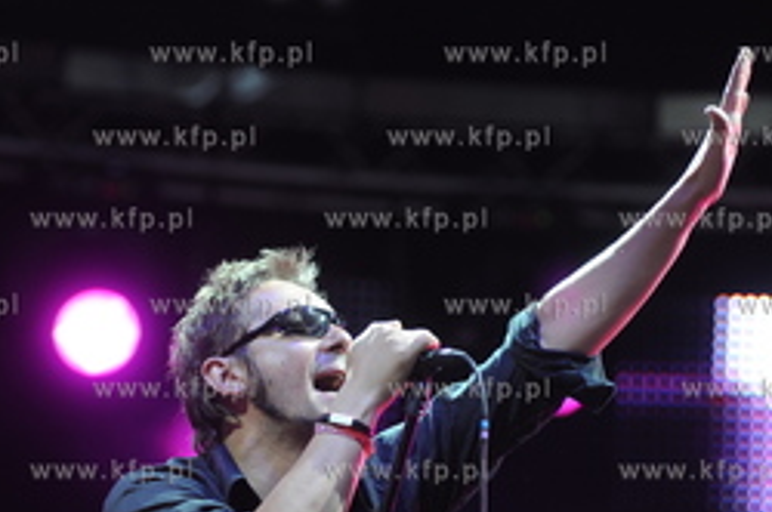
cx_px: 340
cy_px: 345
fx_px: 5311
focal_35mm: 248
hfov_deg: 8.3
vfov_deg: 5.5
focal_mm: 155
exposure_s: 1/200
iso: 800
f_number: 4
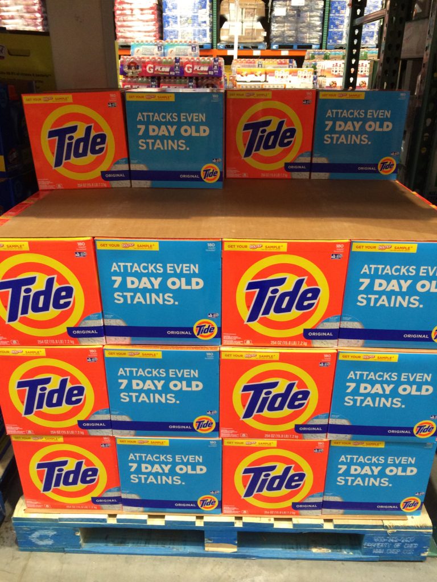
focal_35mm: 29
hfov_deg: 48.2
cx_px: 218
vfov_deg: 61.7
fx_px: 488
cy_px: 291
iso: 160
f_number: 2.2
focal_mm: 4.15
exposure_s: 1/30
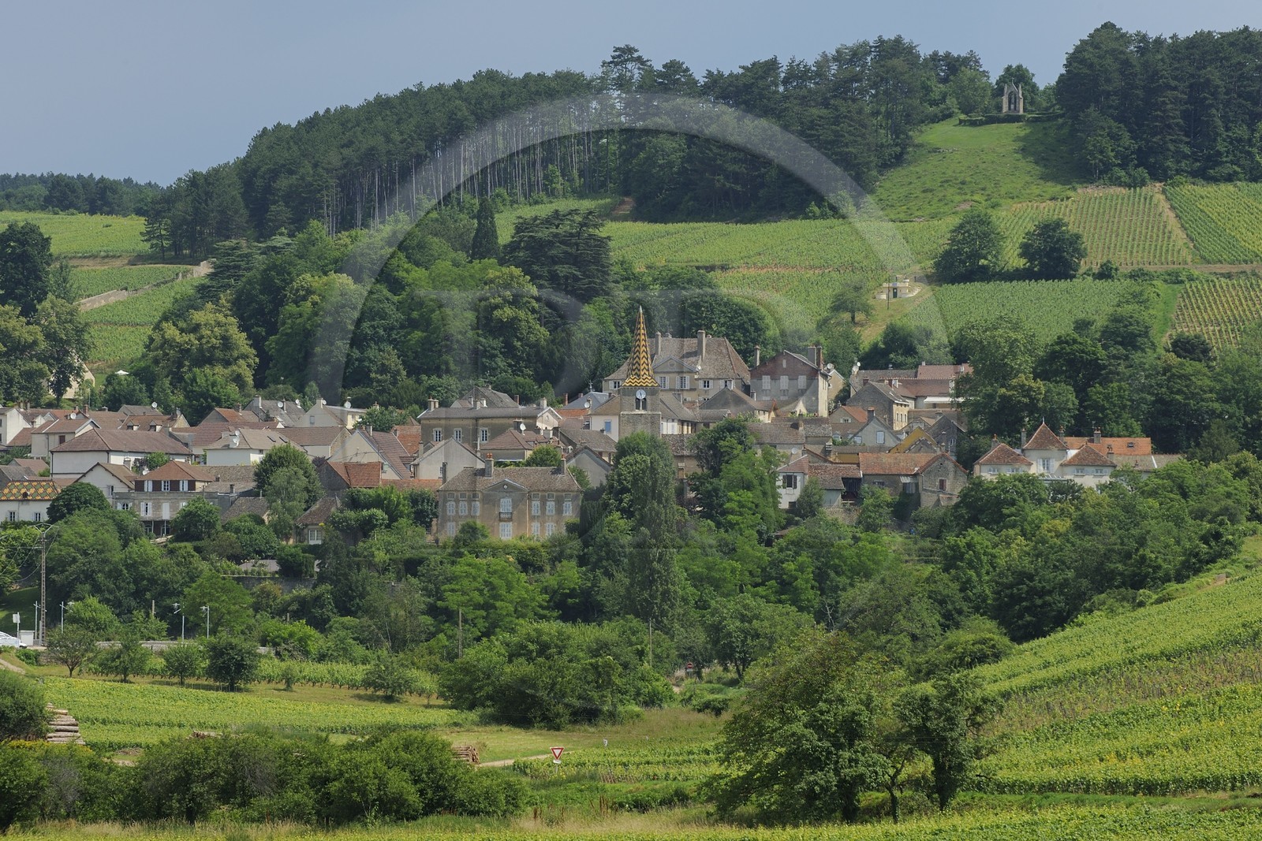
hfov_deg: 10.8
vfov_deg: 7.2
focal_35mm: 190
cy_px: 420
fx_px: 6661
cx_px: 631
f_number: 10
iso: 200
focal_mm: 190
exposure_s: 1/320
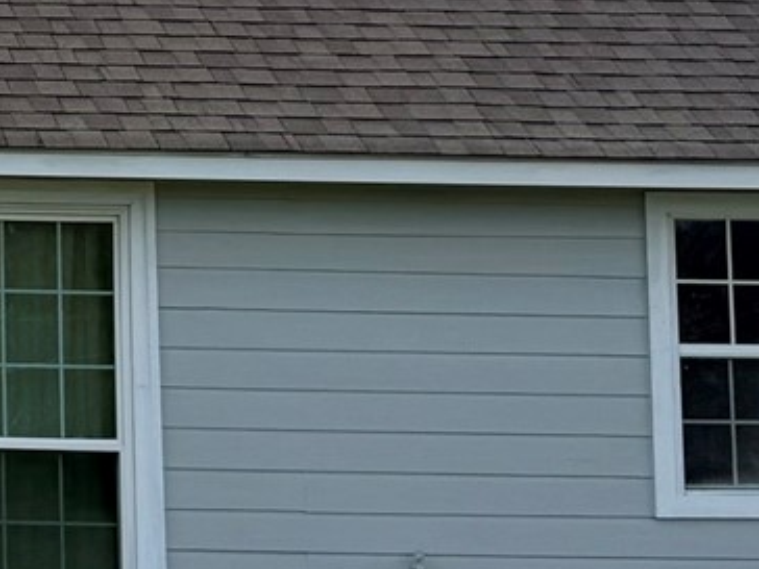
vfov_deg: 10.9
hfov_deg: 13.0
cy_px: -13
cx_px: -674
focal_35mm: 135
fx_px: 2960
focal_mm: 6.76
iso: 80
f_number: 1.78
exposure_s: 1/4167
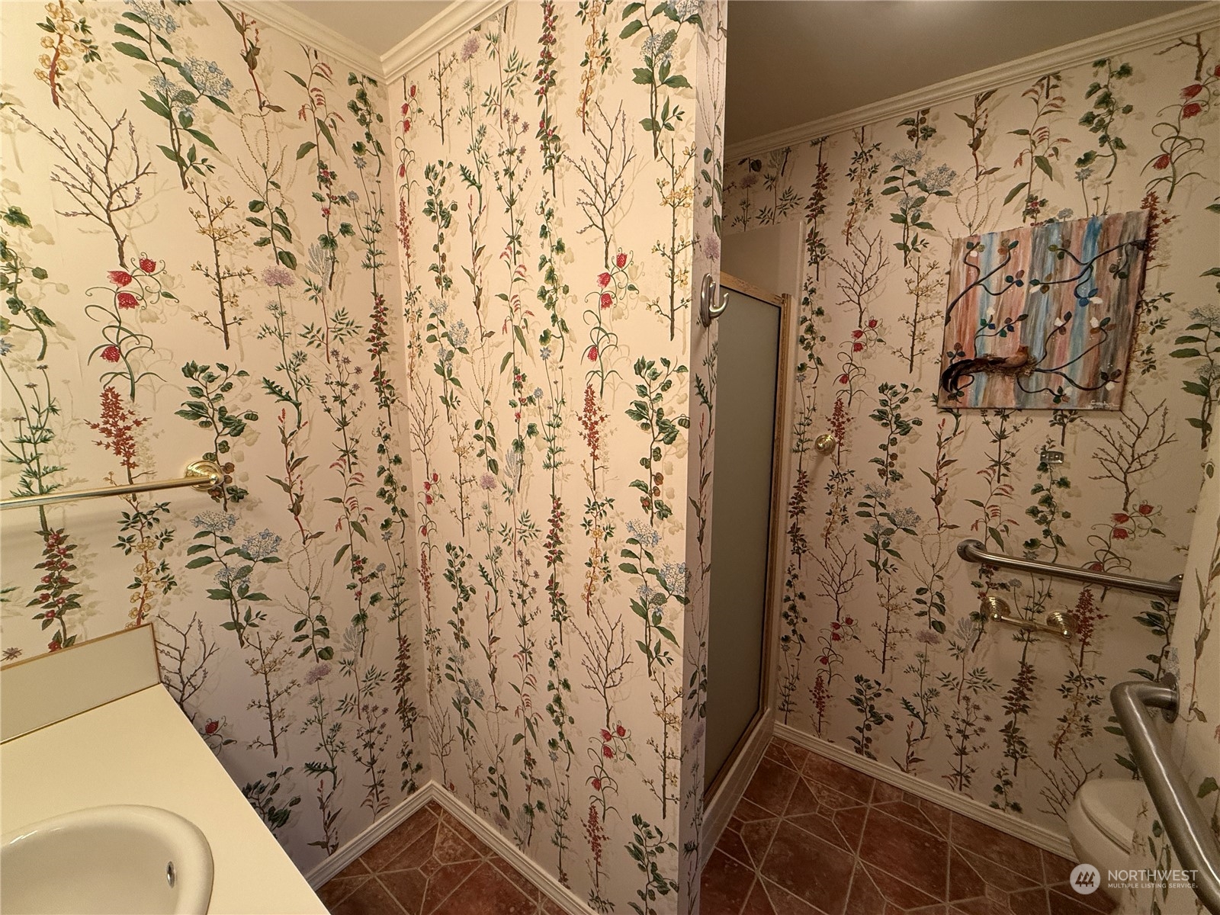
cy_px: 458
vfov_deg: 85.7
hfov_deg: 102.1
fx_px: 493
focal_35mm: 14
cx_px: 610
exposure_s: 1/120
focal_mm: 2.22
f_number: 2.2
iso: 320
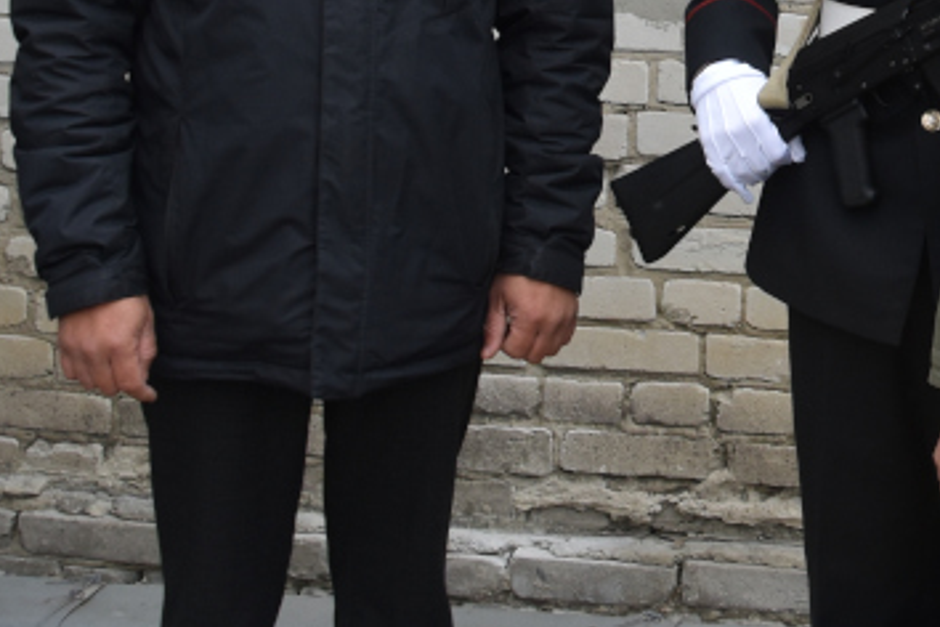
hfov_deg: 17.5
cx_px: 982
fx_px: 2971
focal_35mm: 114
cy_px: -150
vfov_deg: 11.8
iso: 320
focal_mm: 21
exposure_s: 1/250
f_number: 5.6
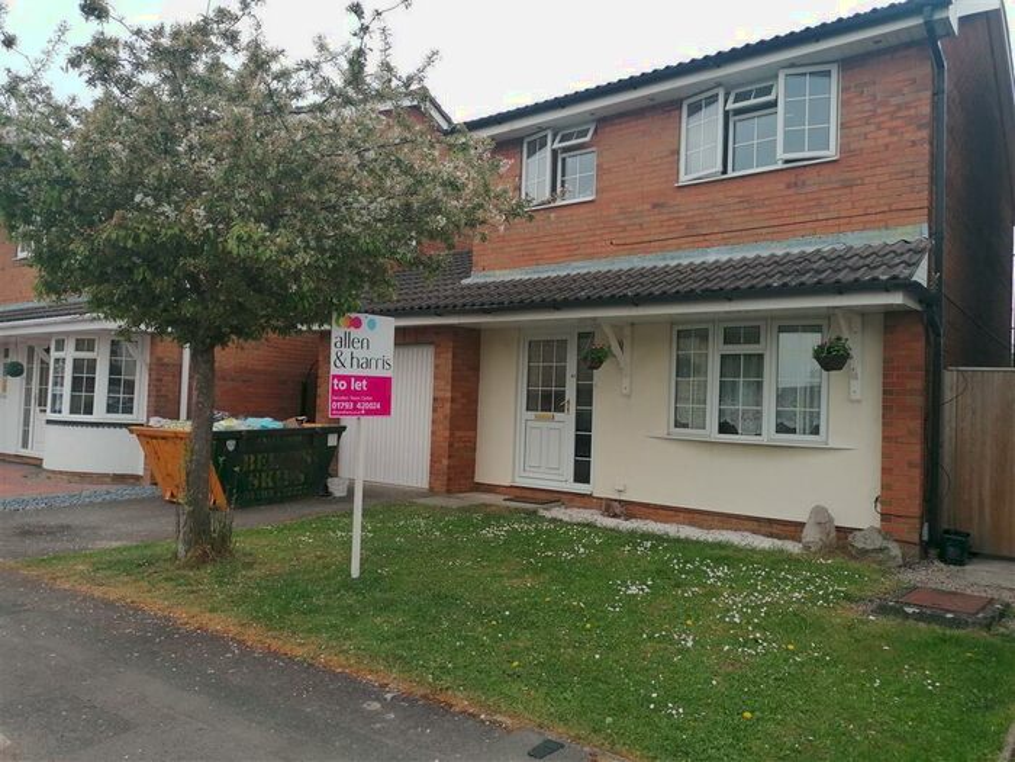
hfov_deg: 65.3
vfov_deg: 51.4
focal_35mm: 27
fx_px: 792
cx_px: 508
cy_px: 381
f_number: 1.8
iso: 50
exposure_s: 1/274
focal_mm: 4.75
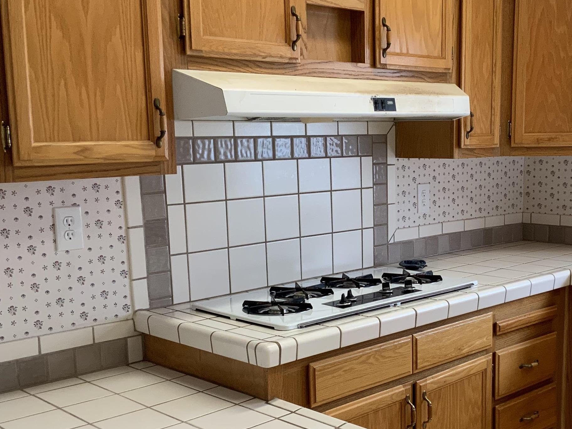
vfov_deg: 29.6
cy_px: 265
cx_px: 377
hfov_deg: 38.5
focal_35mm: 49
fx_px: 810
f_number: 1.8
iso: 64
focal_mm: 3
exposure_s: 1/60
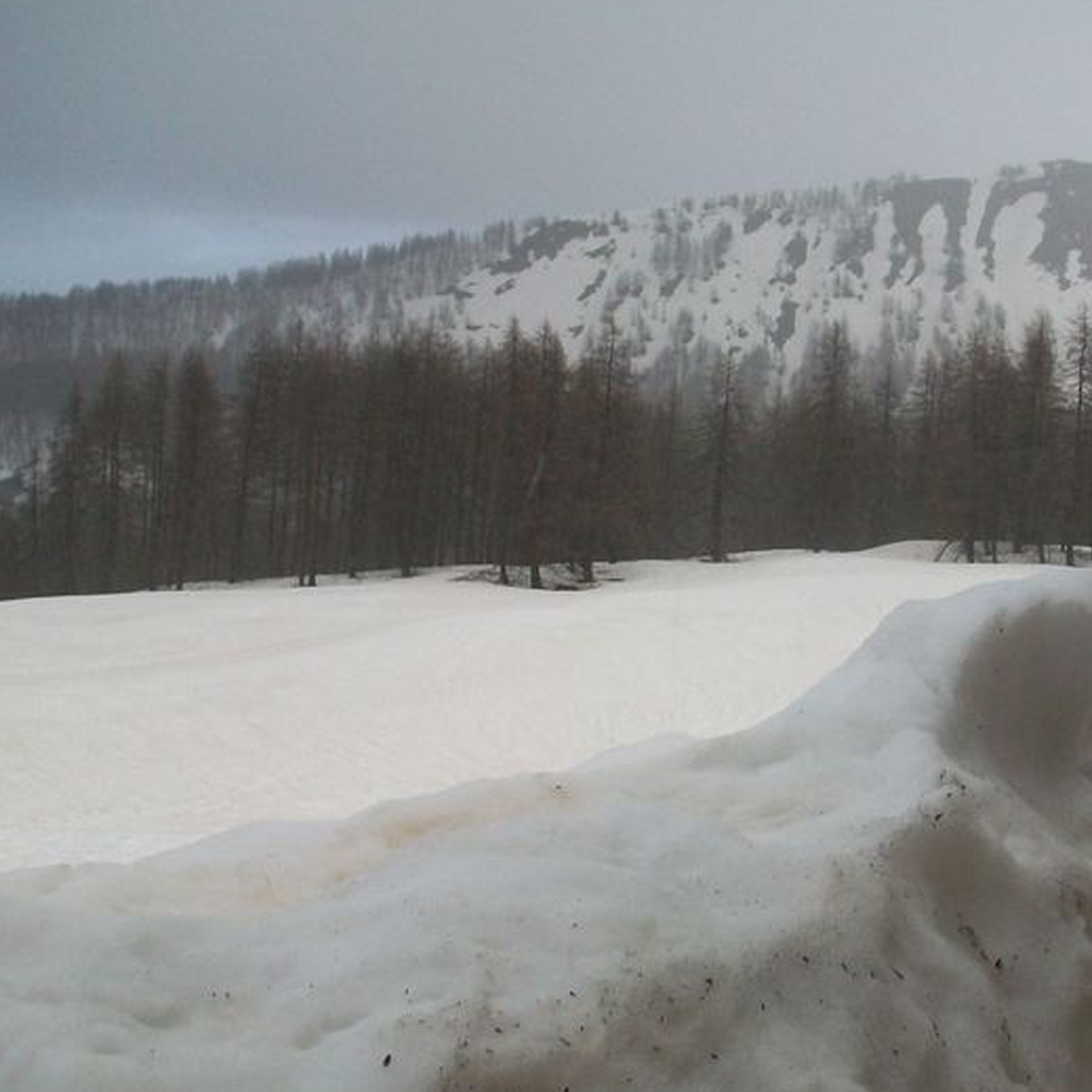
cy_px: 642
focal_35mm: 54
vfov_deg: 31.6
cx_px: 912
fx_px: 1927
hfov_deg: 30.7
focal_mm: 5.7
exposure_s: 1/100
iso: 80
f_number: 2.8
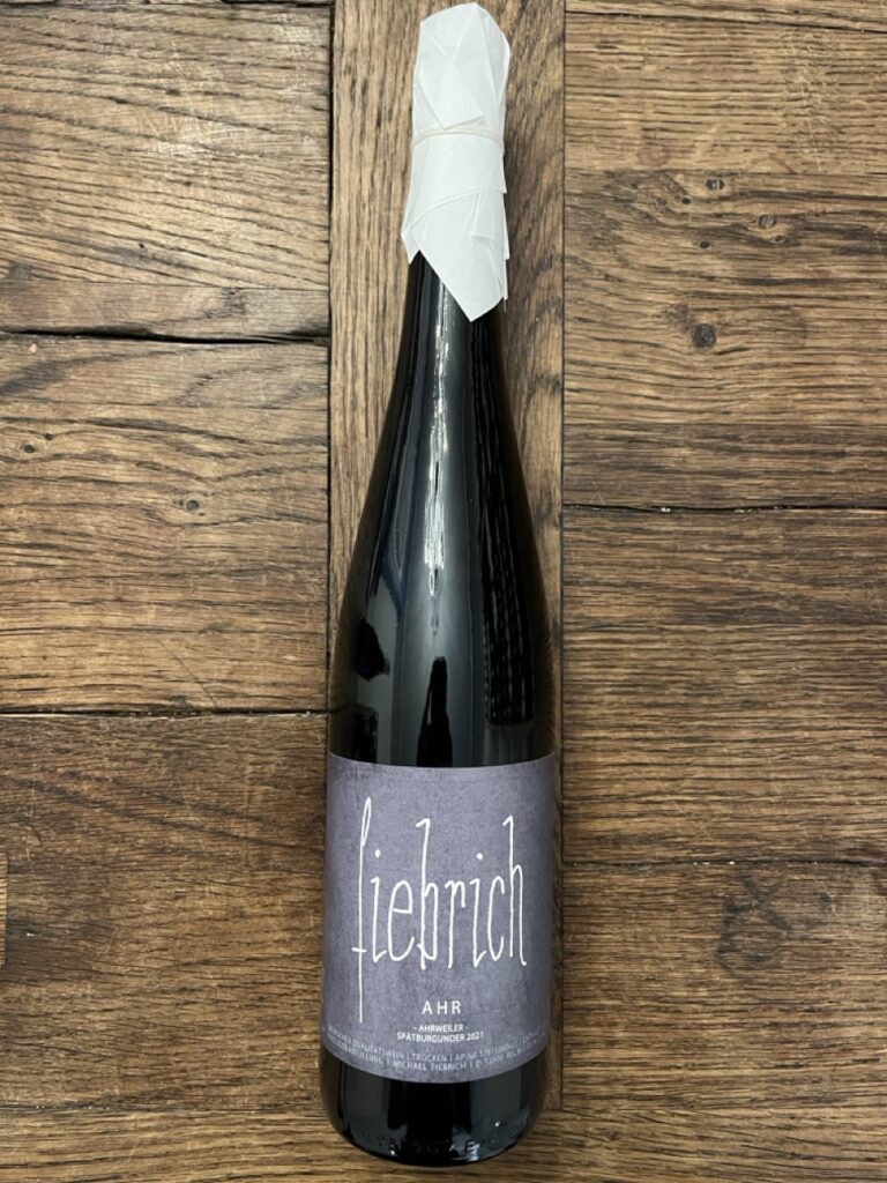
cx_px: 444
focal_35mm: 26
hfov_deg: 53.1
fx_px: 888
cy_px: 592
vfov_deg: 67.3
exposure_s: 1/25
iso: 500
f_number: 1.6
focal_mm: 5.1
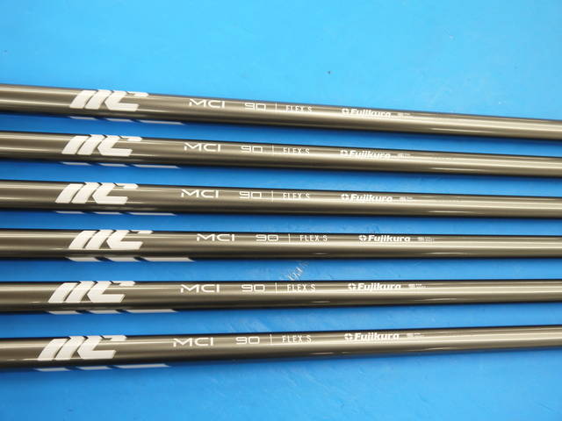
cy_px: 210
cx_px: 281
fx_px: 649
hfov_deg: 46.8
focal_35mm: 40
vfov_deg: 36.0
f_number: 4.2
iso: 250
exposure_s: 1/60
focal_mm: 20
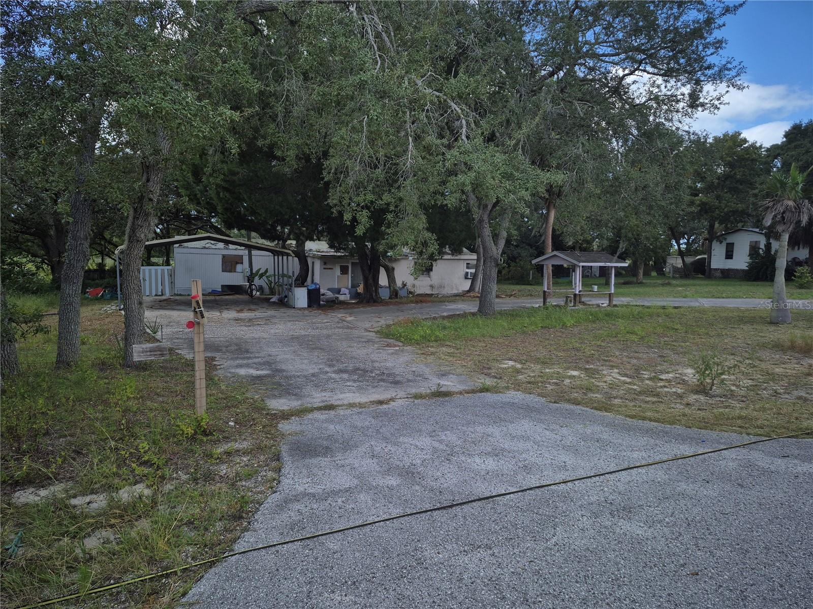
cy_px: 304
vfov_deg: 58.9
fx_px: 540
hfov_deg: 73.9
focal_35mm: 23
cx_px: 406
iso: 25
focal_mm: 5.4
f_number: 1.8
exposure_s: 1/562
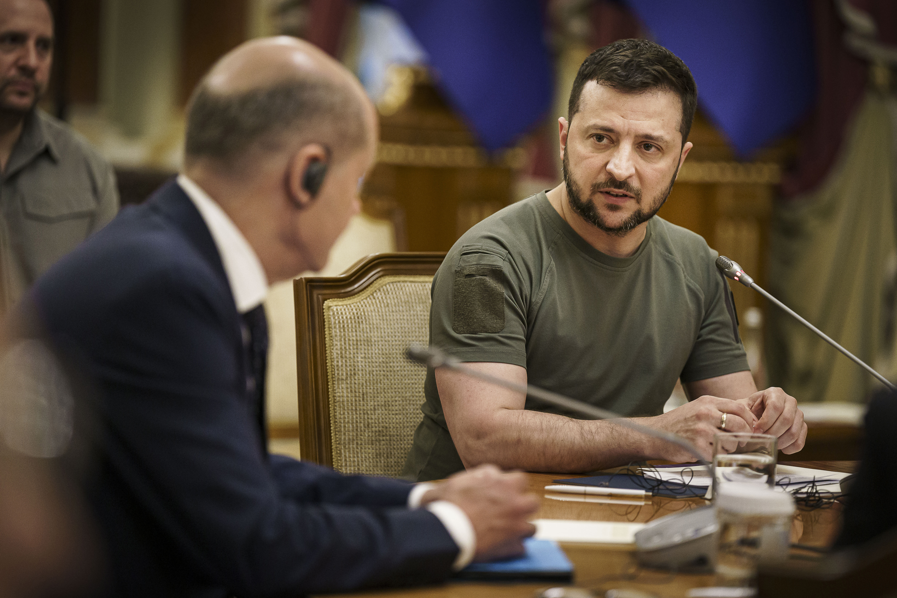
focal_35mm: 152
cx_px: 448
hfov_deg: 13.5
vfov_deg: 9.0
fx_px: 3787
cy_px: 299
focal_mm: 152
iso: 3200
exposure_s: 1/500
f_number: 2.8
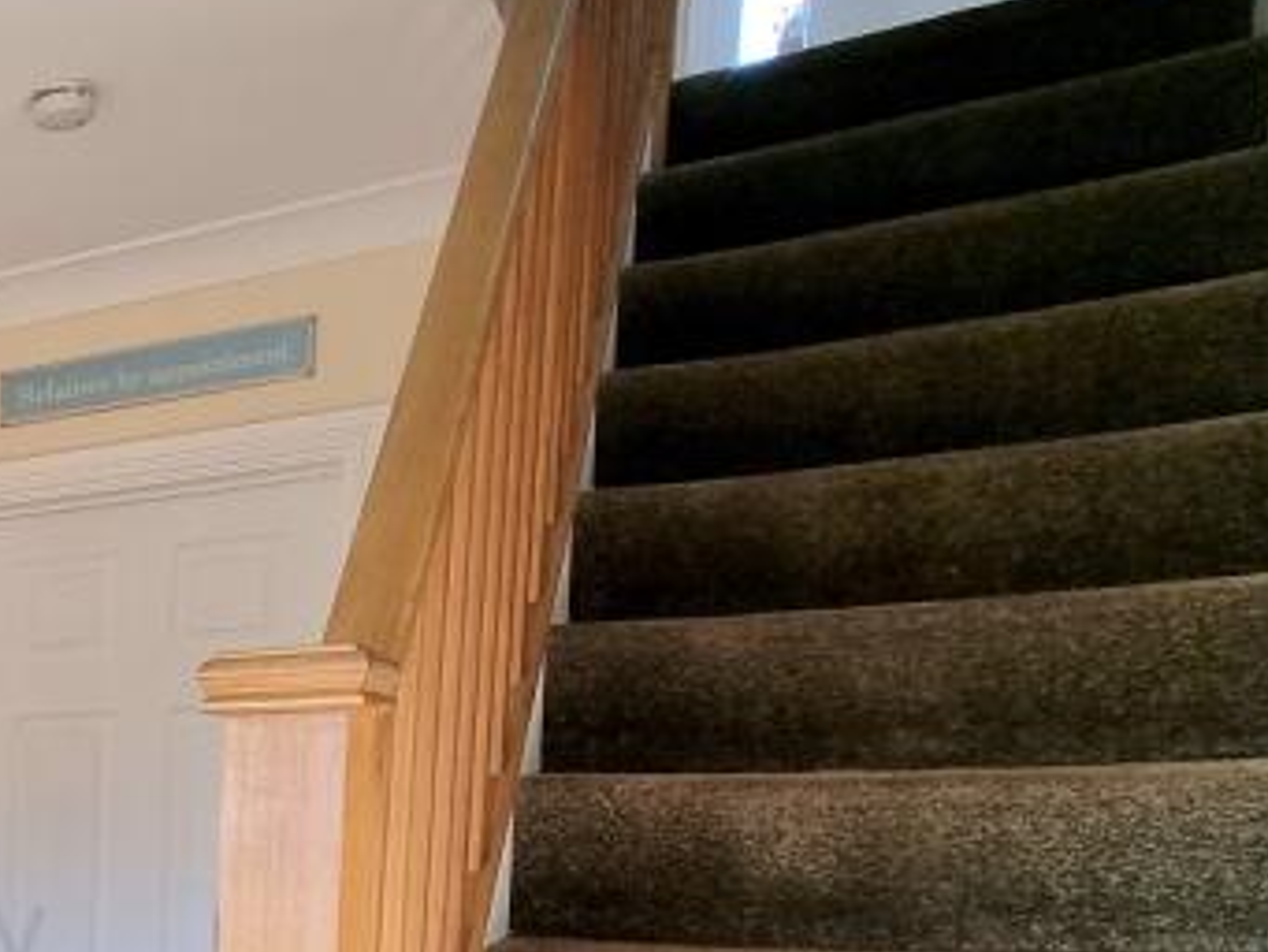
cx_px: -416
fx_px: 1429
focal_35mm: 39
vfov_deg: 33.6
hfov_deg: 33.4
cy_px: 959
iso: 64
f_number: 2.2
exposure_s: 1/100
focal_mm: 2.2
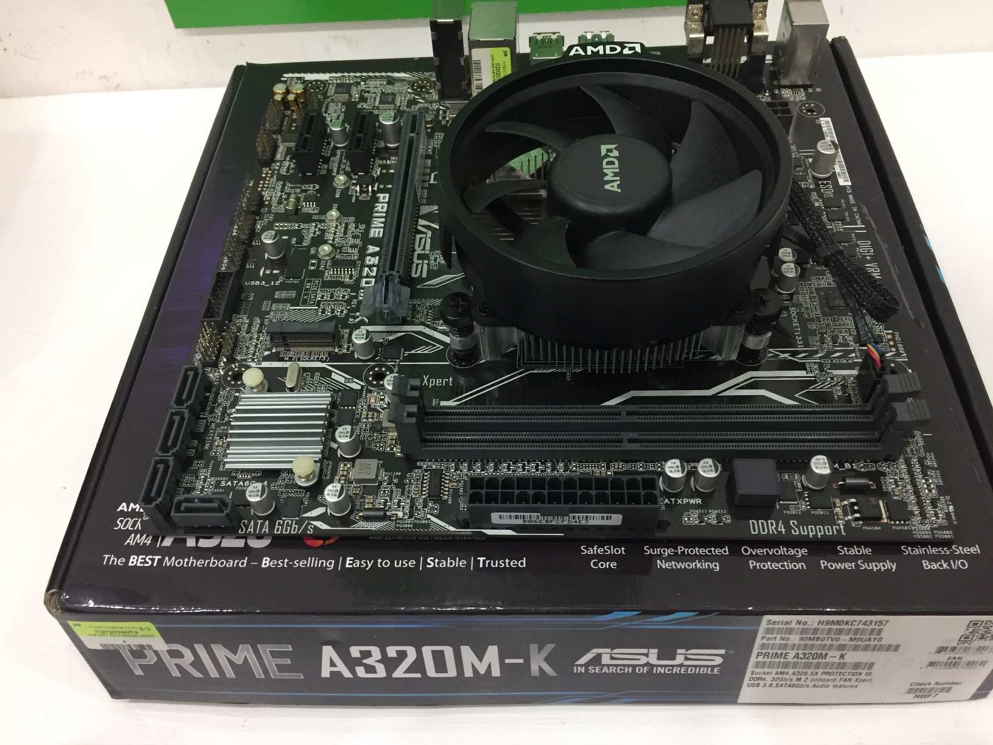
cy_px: 372
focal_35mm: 29
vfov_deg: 48.2
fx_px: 832
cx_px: 496
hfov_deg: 61.7
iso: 160
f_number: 2.2
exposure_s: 1/33
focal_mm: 4.15
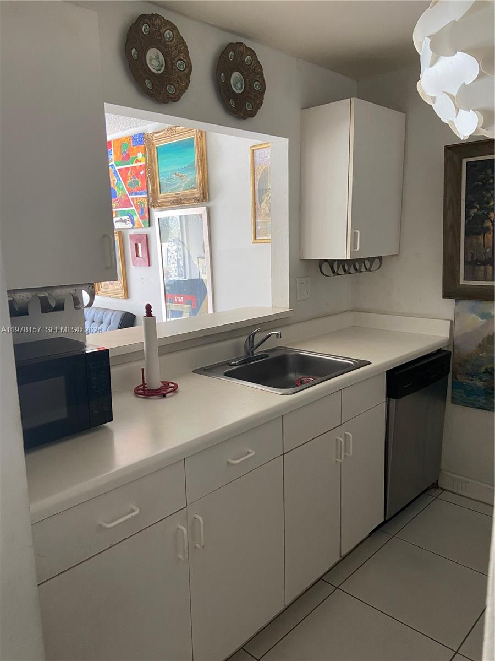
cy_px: 330
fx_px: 496
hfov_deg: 53.1
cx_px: 248
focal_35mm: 26
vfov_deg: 67.3
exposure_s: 1/60
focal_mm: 4.25
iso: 125
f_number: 1.8
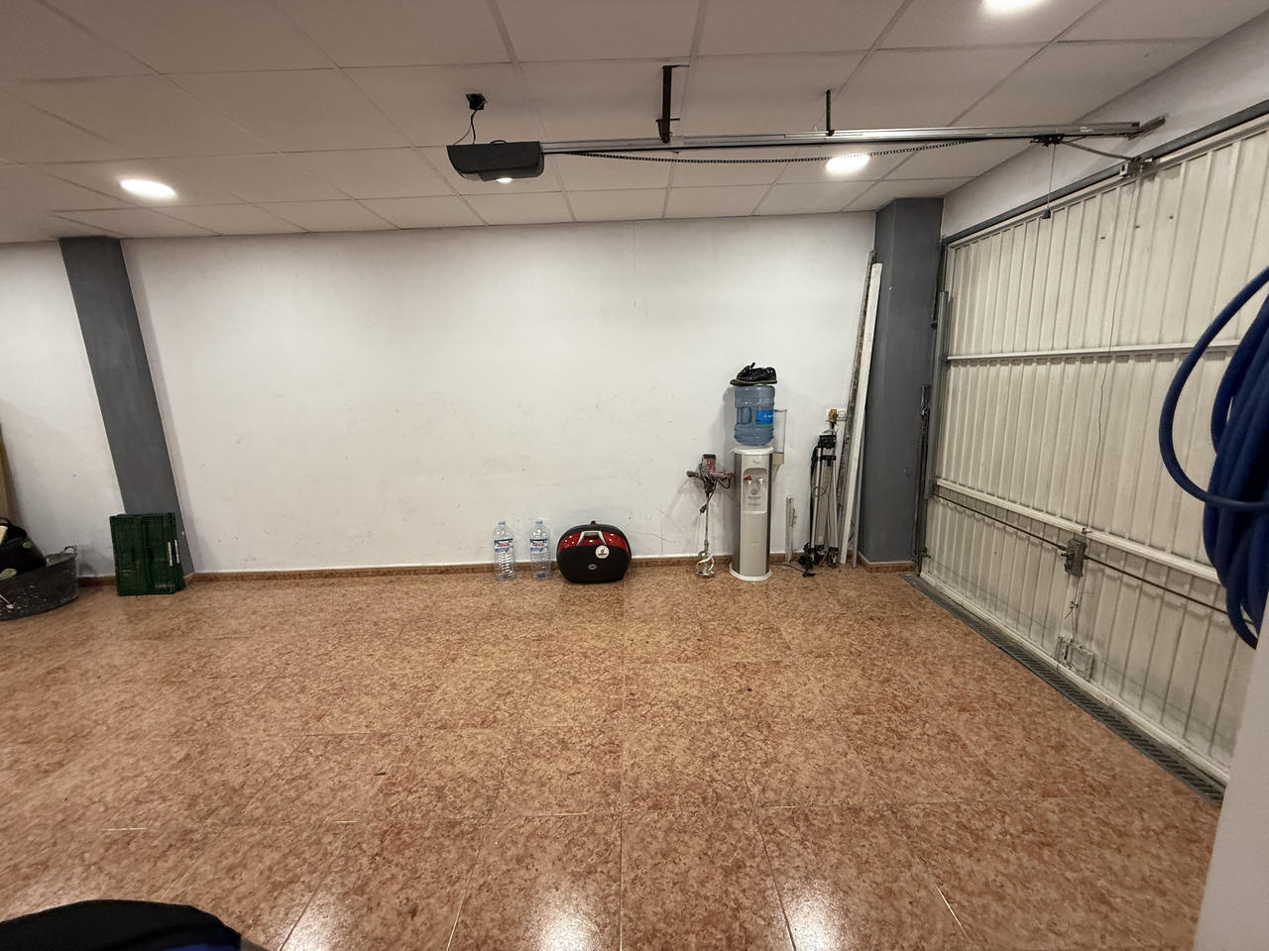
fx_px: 513
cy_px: 476
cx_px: 634
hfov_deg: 102.1
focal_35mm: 14
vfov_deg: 85.7
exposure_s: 1/100
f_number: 2.2
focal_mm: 2.22
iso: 200
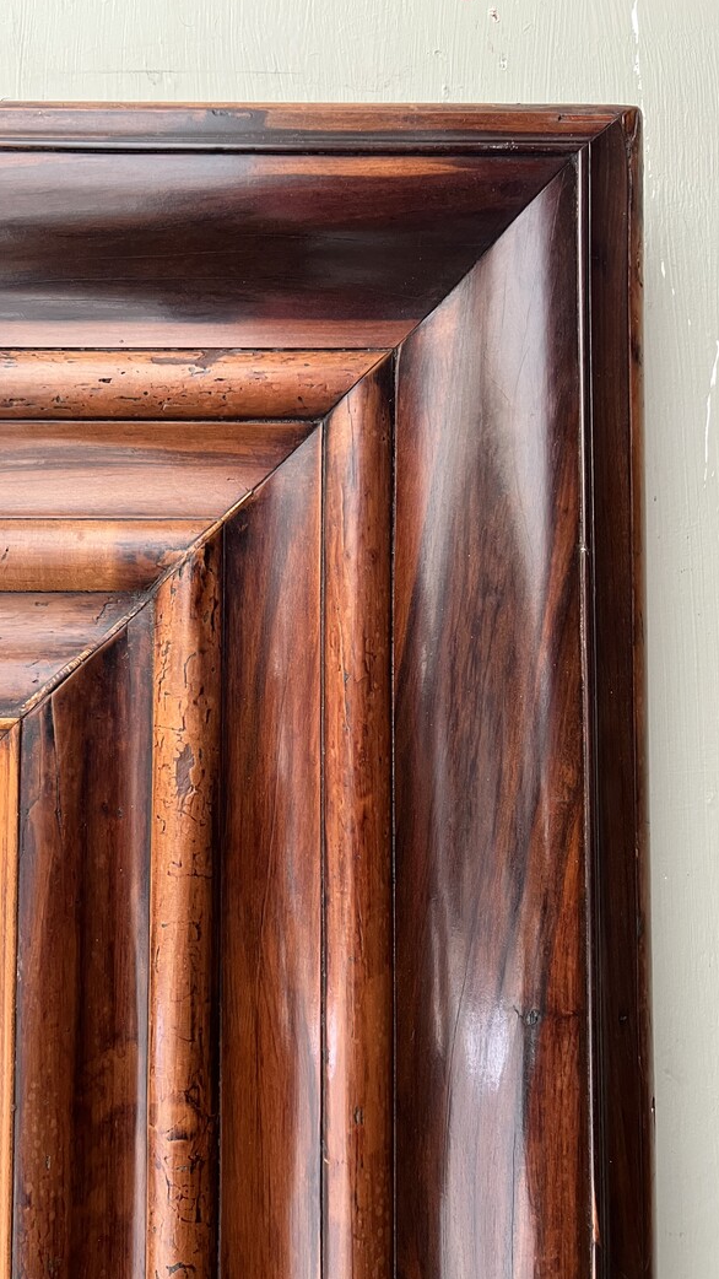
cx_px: 265
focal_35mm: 29
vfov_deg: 66.1
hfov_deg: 39.9
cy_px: 650
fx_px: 983
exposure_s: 1/60
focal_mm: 5.7
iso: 250
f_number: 1.5
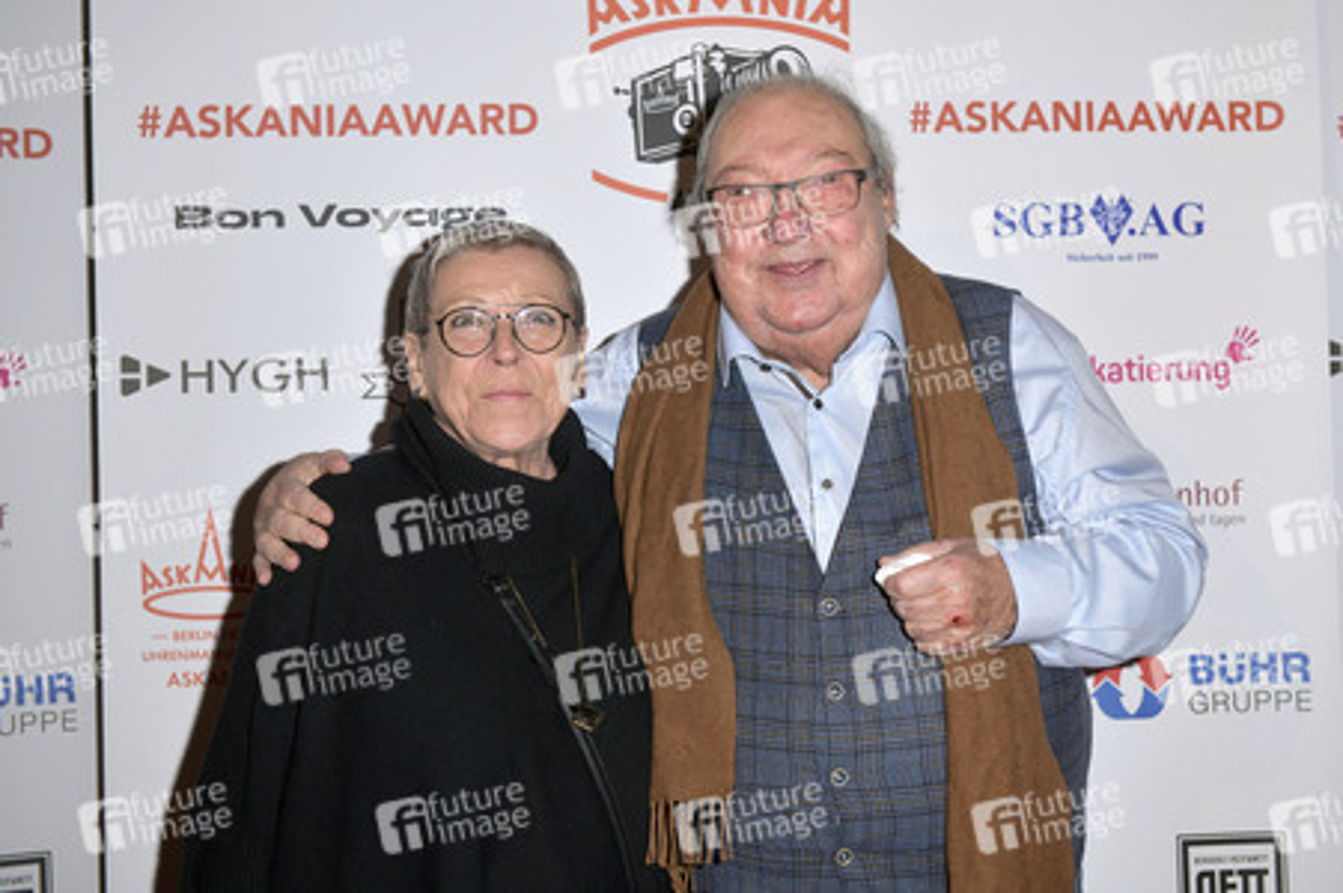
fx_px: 1938
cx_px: 672
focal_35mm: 52
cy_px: 446
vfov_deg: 26.0
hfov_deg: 38.2
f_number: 5
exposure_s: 1/160
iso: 125
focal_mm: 52
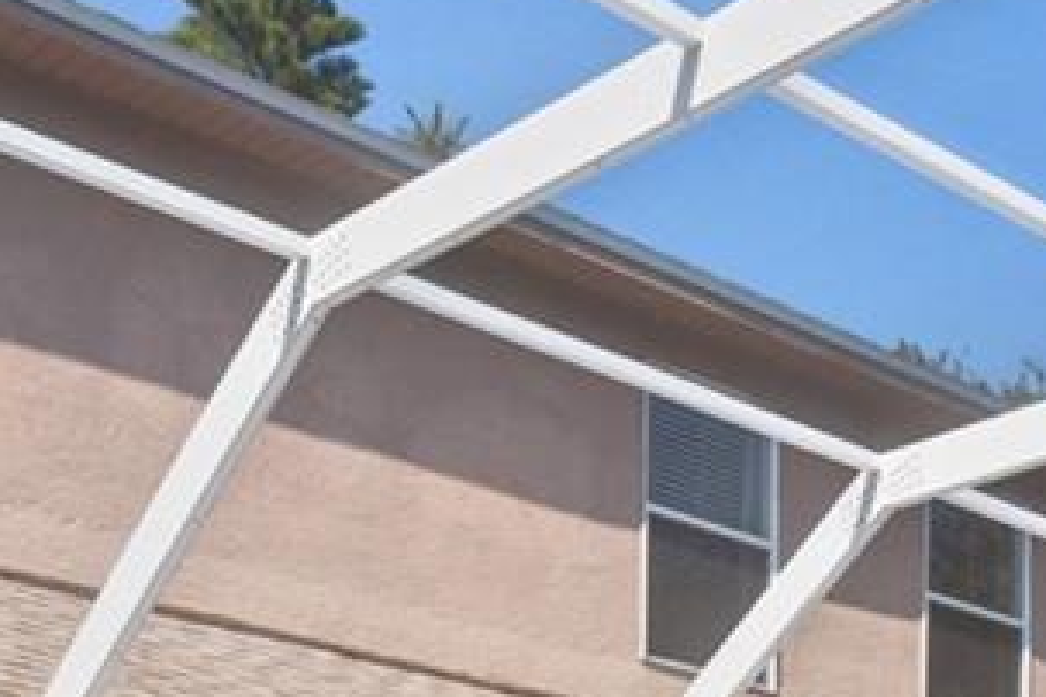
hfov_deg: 25.7
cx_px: 1098
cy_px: 1237
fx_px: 2150
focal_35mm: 74
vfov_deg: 15.8
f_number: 9
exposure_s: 1/640
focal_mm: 14
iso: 250
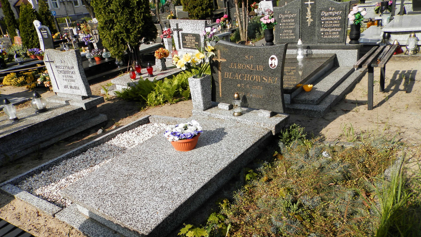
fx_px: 313
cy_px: 143
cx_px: 214
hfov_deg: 67.9
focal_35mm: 28
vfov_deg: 41.3
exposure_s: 1/125
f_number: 8.7
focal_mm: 4.5
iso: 80
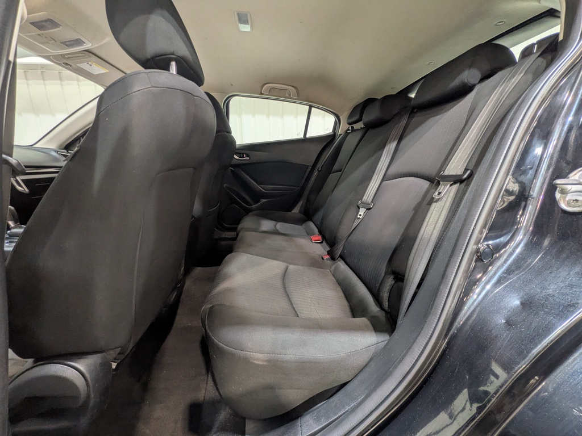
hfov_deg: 102.1
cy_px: 218
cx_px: 291
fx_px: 235
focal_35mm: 14
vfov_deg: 85.7
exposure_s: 1/25
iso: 98
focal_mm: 1.83
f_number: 2.2
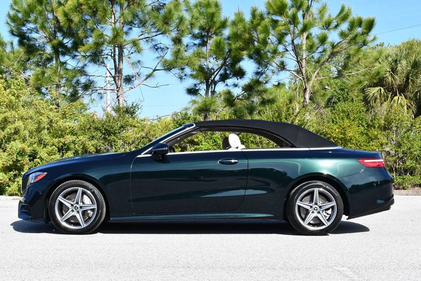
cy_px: 140
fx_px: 702
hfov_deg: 33.4
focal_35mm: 60
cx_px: 210
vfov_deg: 22.7
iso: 180
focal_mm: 30
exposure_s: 1/250
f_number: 8
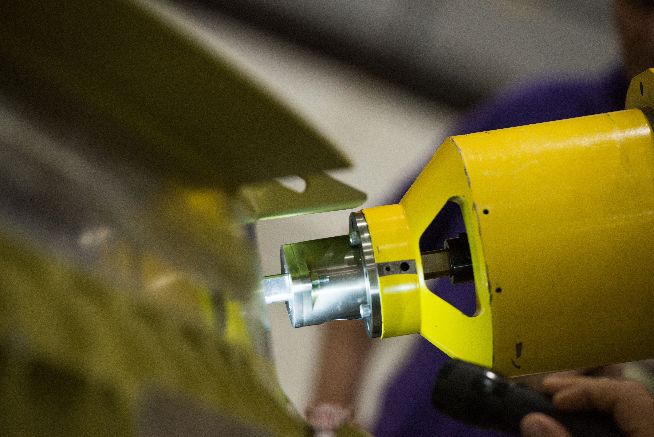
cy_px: 218
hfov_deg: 10.3
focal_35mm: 200
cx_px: 327
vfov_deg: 6.9
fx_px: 3634
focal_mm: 200
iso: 1600
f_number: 4
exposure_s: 1/200
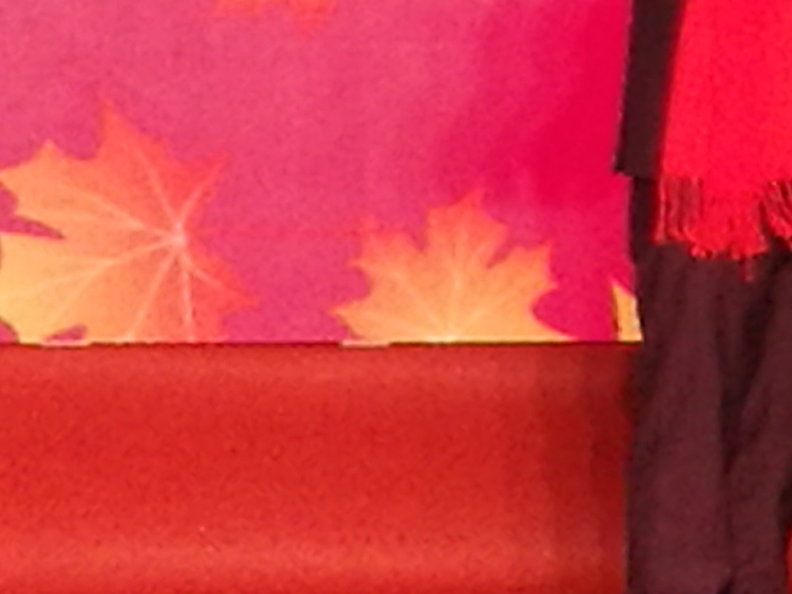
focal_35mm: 360
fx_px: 8238
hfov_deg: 5.4
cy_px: -231
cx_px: 1369
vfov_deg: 4.1
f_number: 2.2
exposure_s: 1/50
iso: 160
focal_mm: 4.5
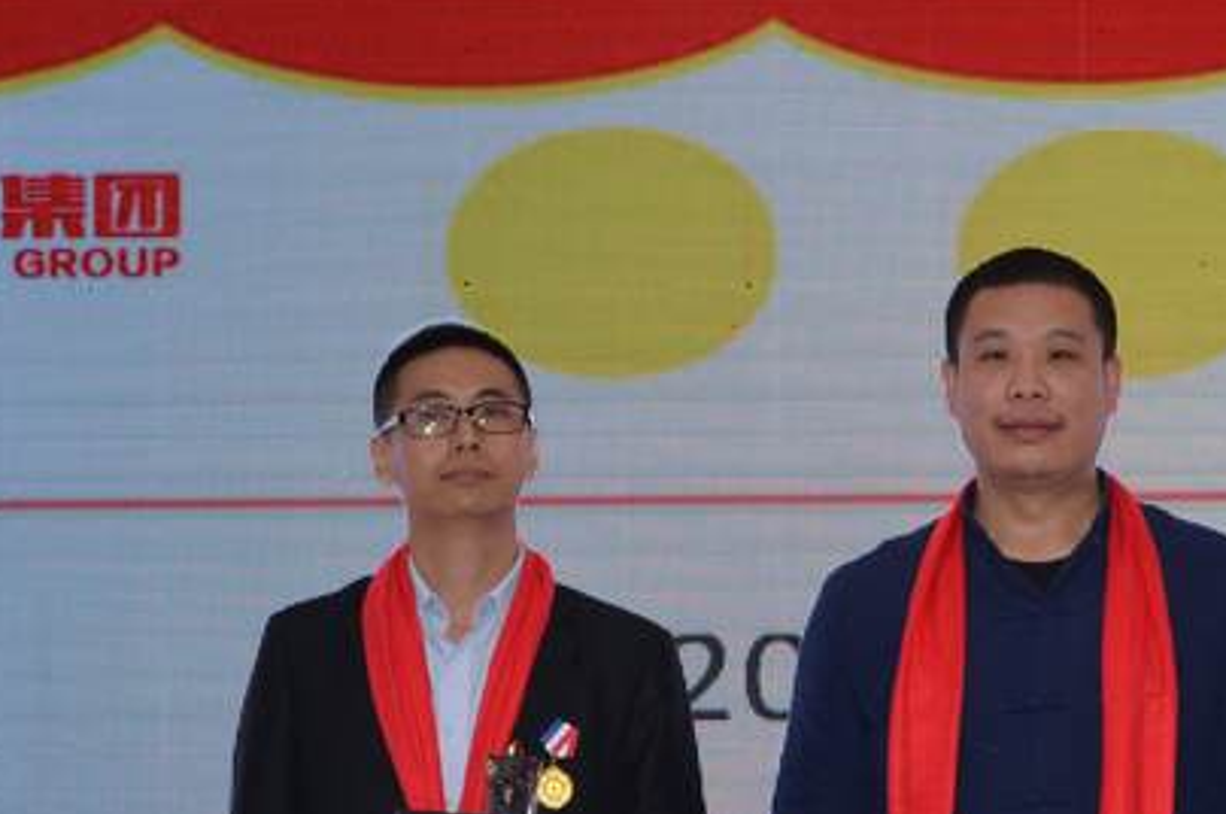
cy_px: 689
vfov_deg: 10.5
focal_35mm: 130
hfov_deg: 15.7
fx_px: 4420
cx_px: 944
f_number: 5
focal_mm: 50
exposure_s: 1/100
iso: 400
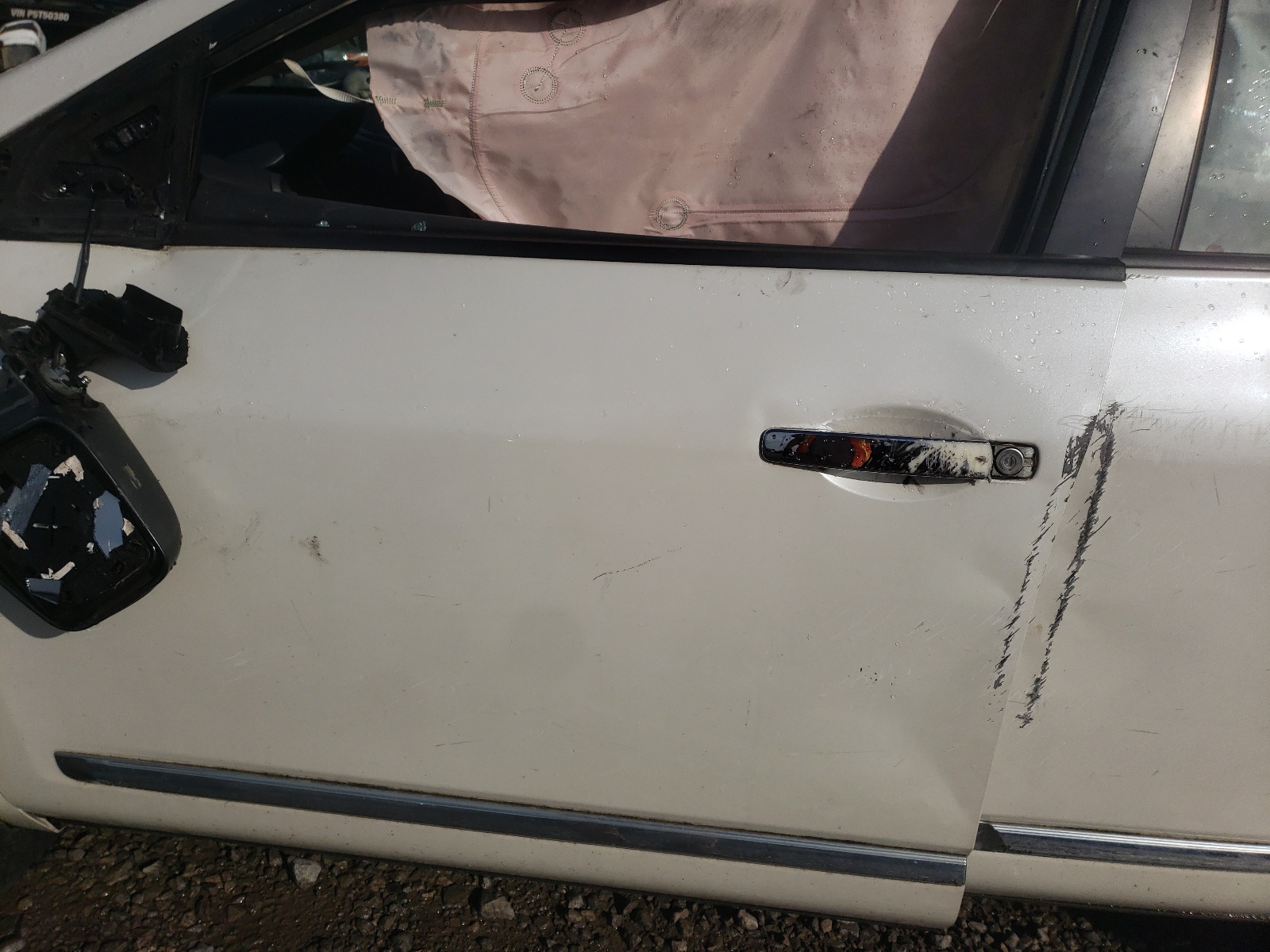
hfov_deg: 67.3
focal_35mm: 26
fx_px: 954
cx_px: 635
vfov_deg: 53.1
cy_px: 476
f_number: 1.5
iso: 51
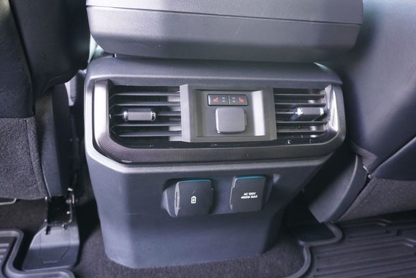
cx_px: 208
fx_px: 347
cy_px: 139
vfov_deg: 43.7
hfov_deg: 61.9
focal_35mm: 30
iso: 2500
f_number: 4
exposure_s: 1/60
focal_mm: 20
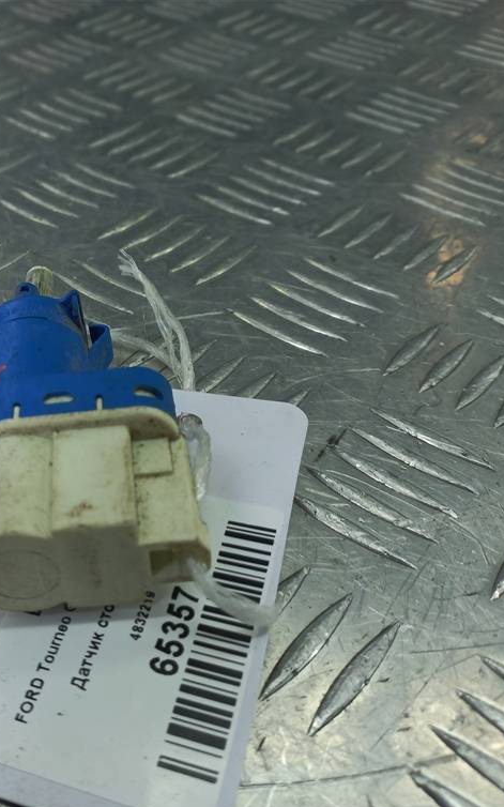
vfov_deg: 54.0
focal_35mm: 36
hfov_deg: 33.8
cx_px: 70
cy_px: 410
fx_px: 791
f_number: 1.8
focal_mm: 4.6
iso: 40
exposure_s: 1/50
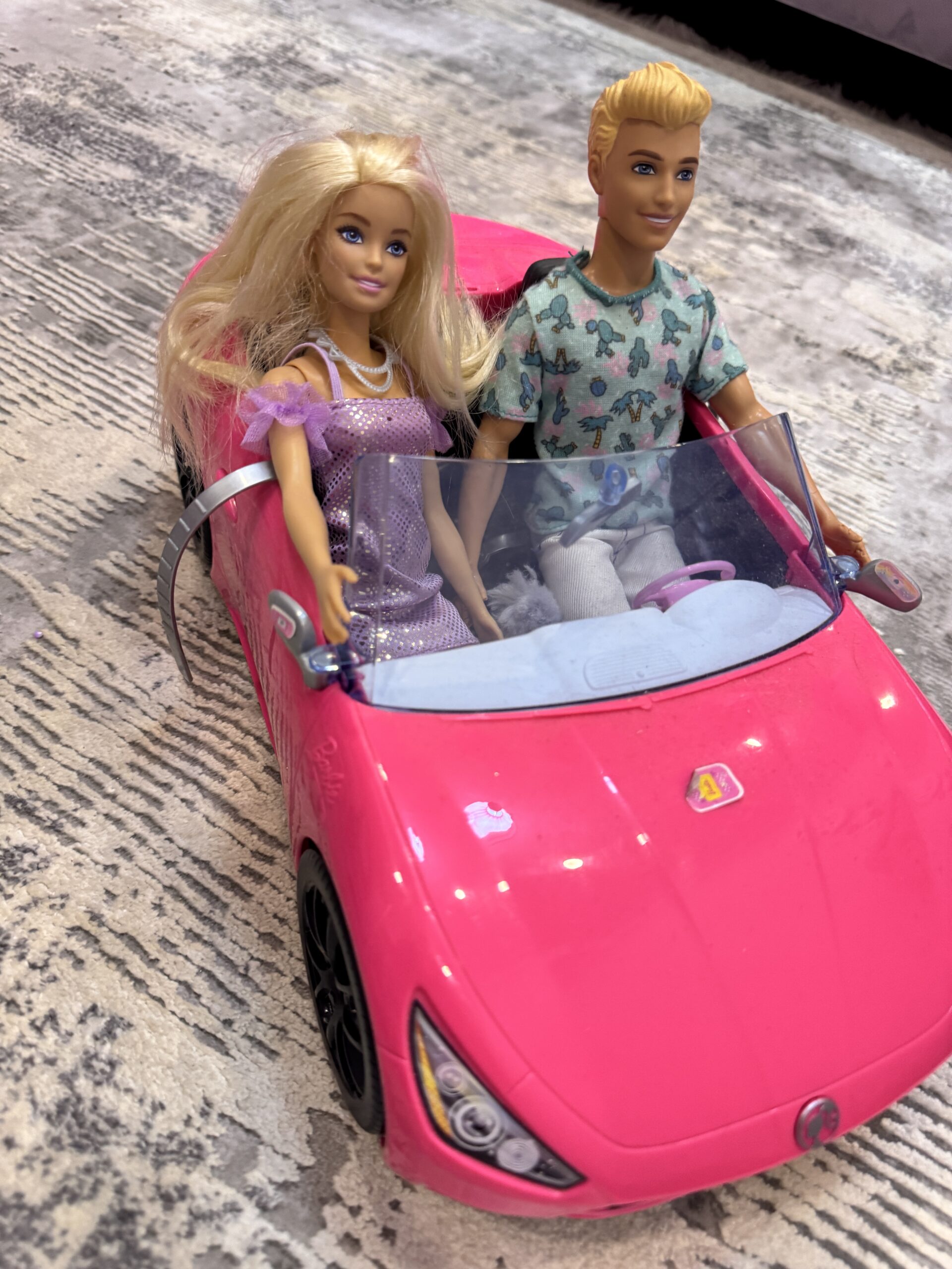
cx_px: 476
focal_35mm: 24
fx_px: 880
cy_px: 634
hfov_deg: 56.8
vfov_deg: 71.6
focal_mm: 6.76
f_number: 1.78
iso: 400
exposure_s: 1/60
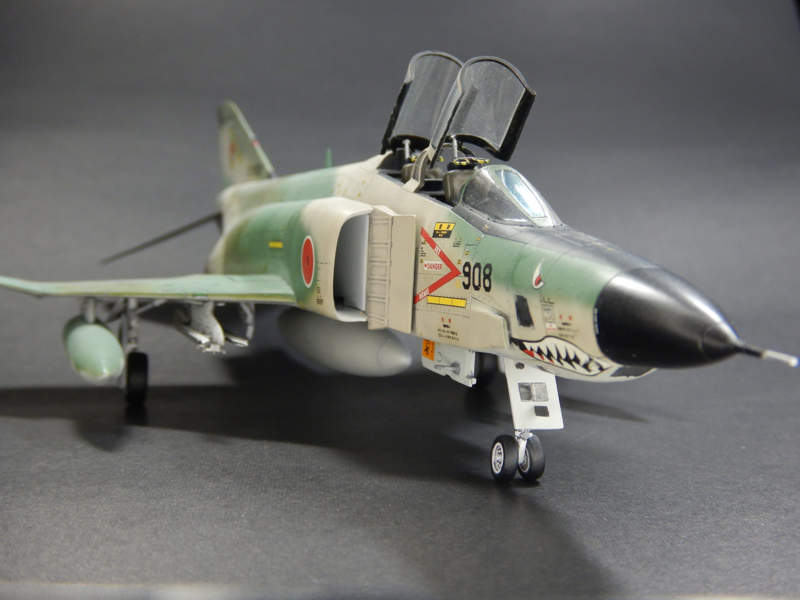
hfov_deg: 36.8
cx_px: 400
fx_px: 1202
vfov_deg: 28.0
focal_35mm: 52
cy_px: 300
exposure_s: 1/30
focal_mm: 9.2
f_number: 4.3
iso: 250
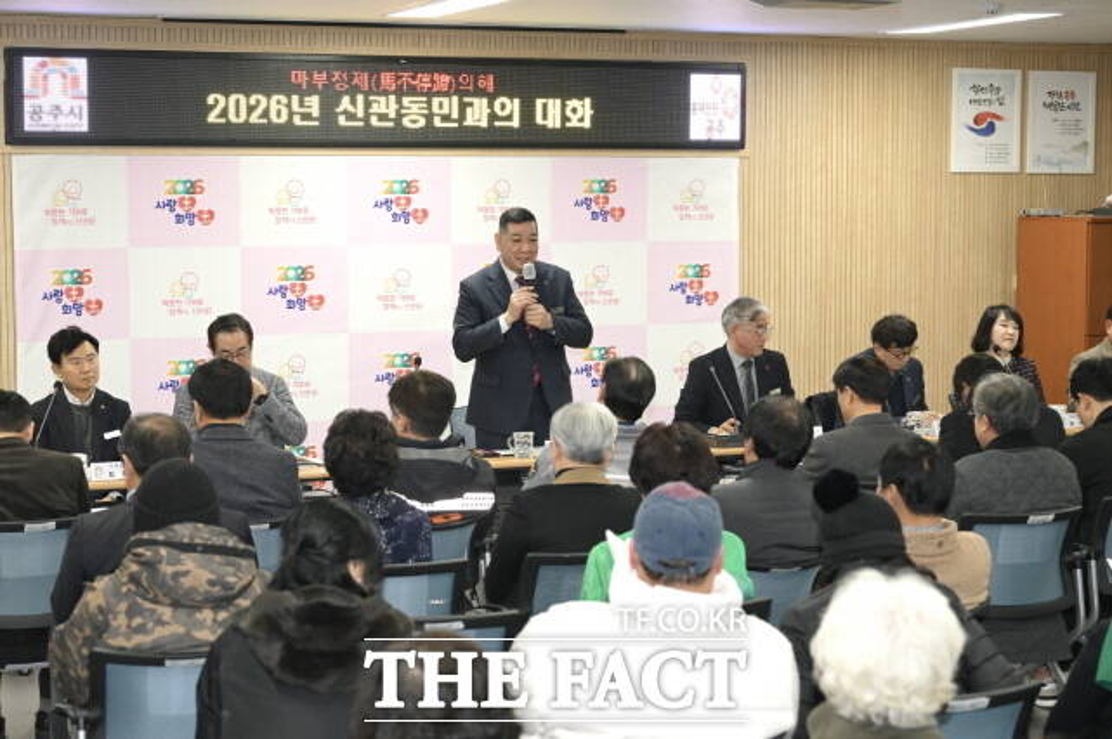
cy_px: 370
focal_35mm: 53
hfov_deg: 37.6
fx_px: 1635
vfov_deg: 25.5
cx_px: 556
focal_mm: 53
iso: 2500
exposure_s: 1/200
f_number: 4
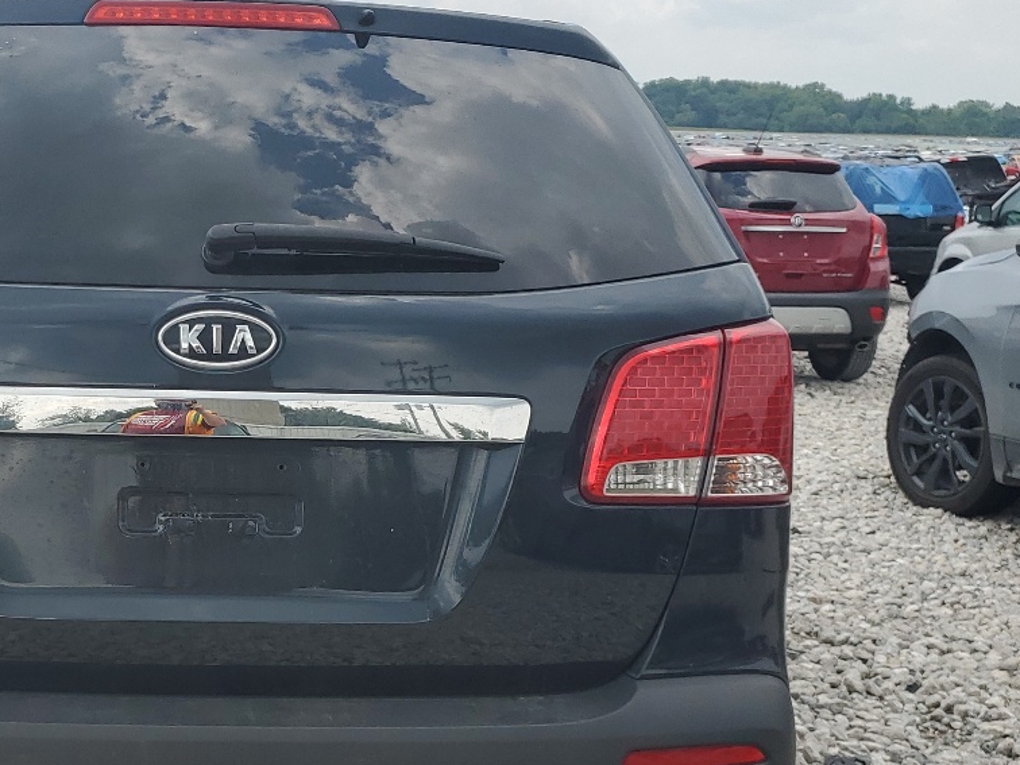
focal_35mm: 55
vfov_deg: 26.3
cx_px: 209
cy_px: 534
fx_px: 1621
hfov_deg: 33.9
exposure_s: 1/2000
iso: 50
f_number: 1.5
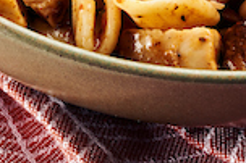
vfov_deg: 3.8
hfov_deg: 5.8
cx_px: 155
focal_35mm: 356
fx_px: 2430
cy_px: -142
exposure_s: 1/125
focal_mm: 90
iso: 250
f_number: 11
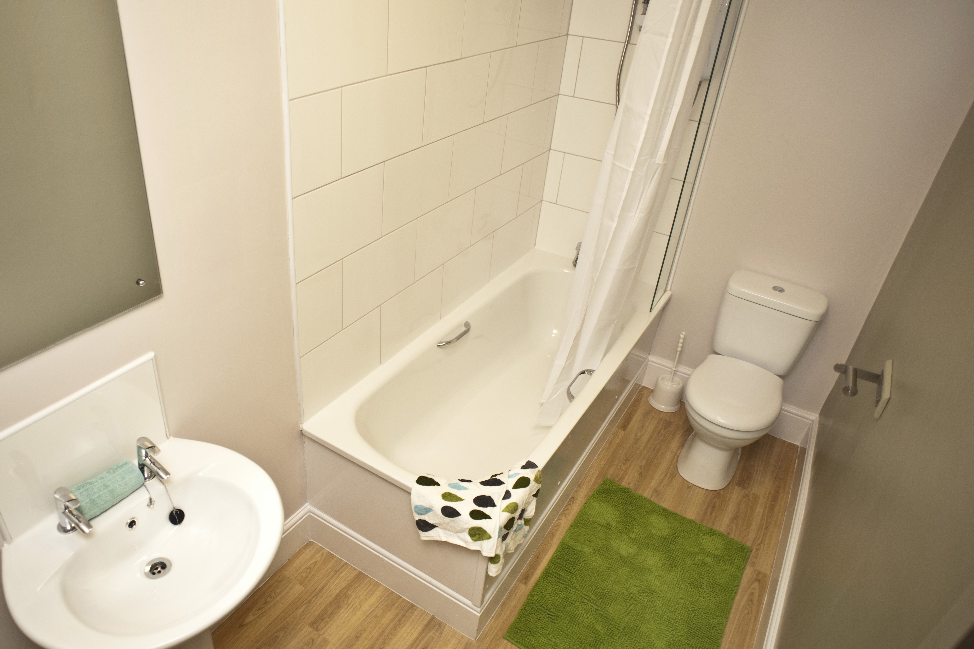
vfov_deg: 53.1
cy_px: 330
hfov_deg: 73.3
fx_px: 649
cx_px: 413
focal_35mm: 24
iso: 200
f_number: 3.2
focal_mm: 20
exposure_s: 1/40
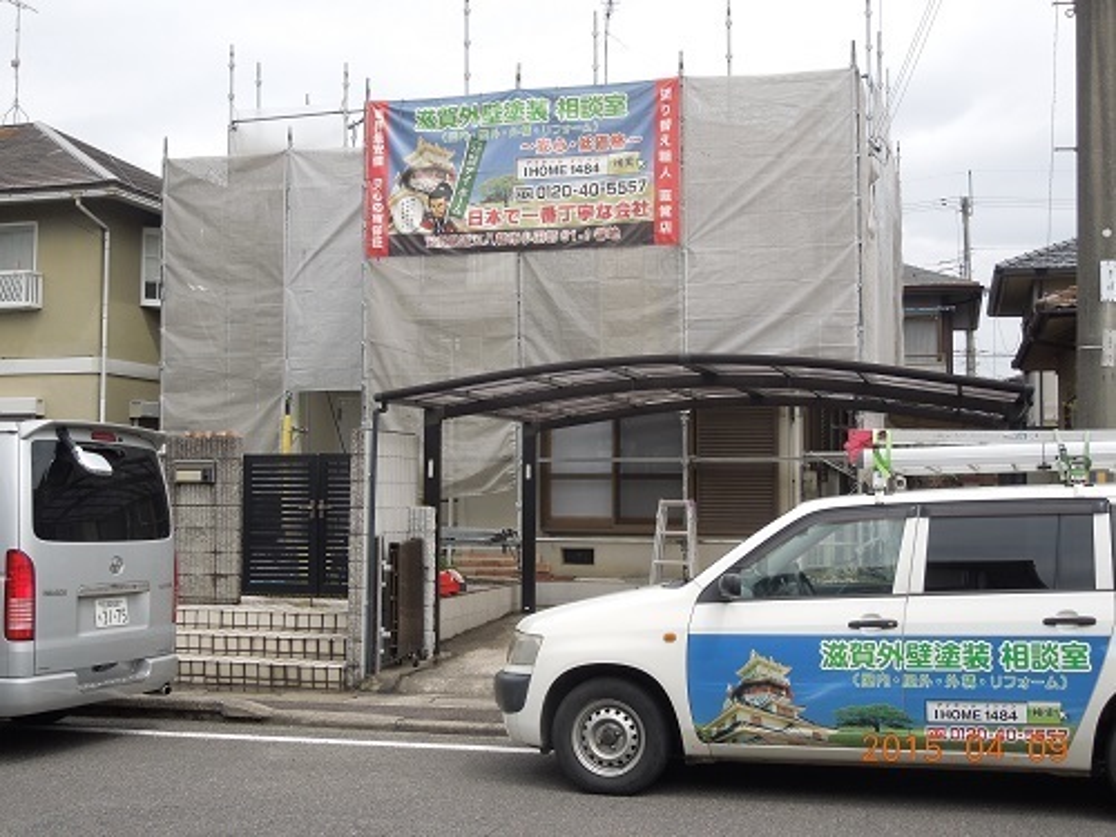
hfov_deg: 43.9
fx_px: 1386
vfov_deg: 33.6
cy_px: 418
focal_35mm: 43
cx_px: 558
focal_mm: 7.8
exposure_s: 1/500
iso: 100
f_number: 3.9
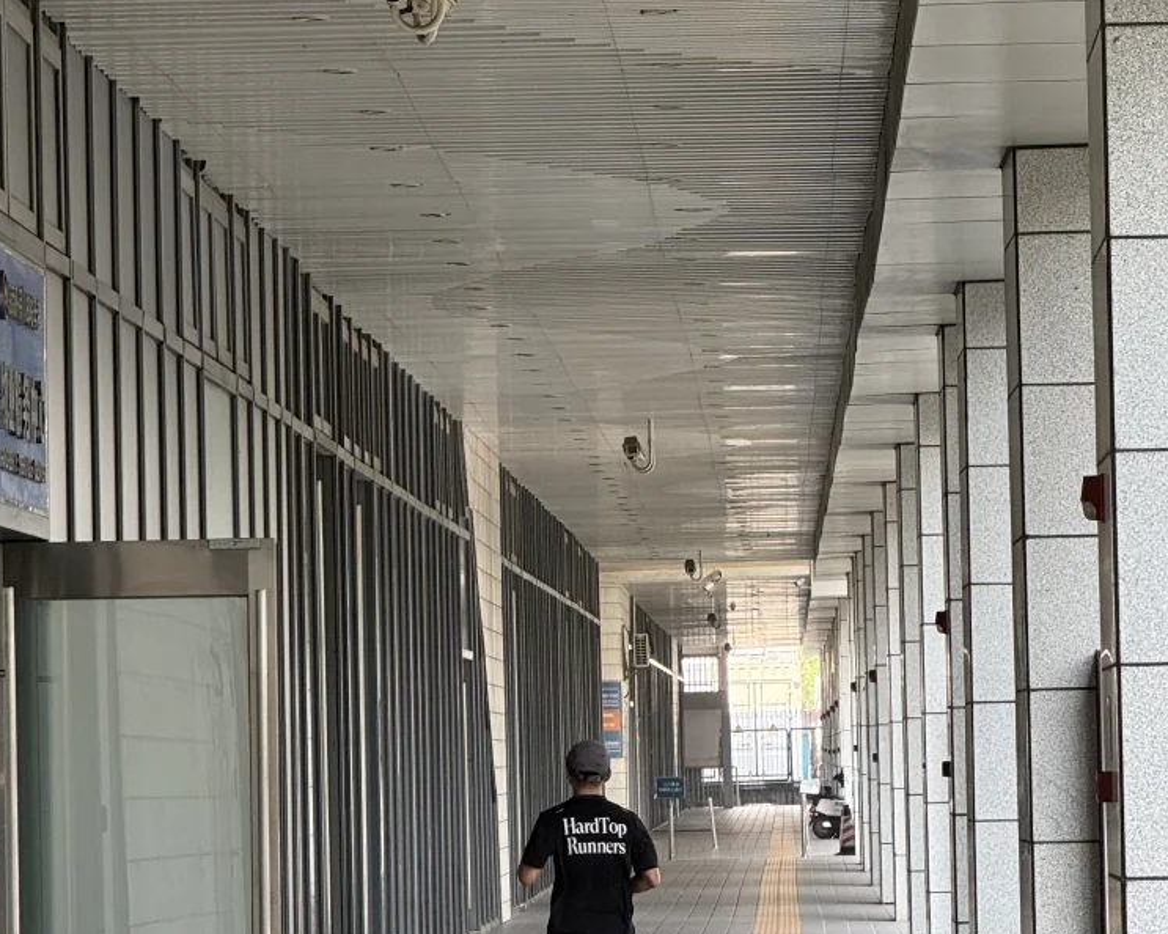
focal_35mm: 227
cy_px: 349
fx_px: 7845
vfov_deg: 6.8
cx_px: 533
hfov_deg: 8.5
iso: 64
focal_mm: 15.66
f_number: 2.8
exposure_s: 1/121
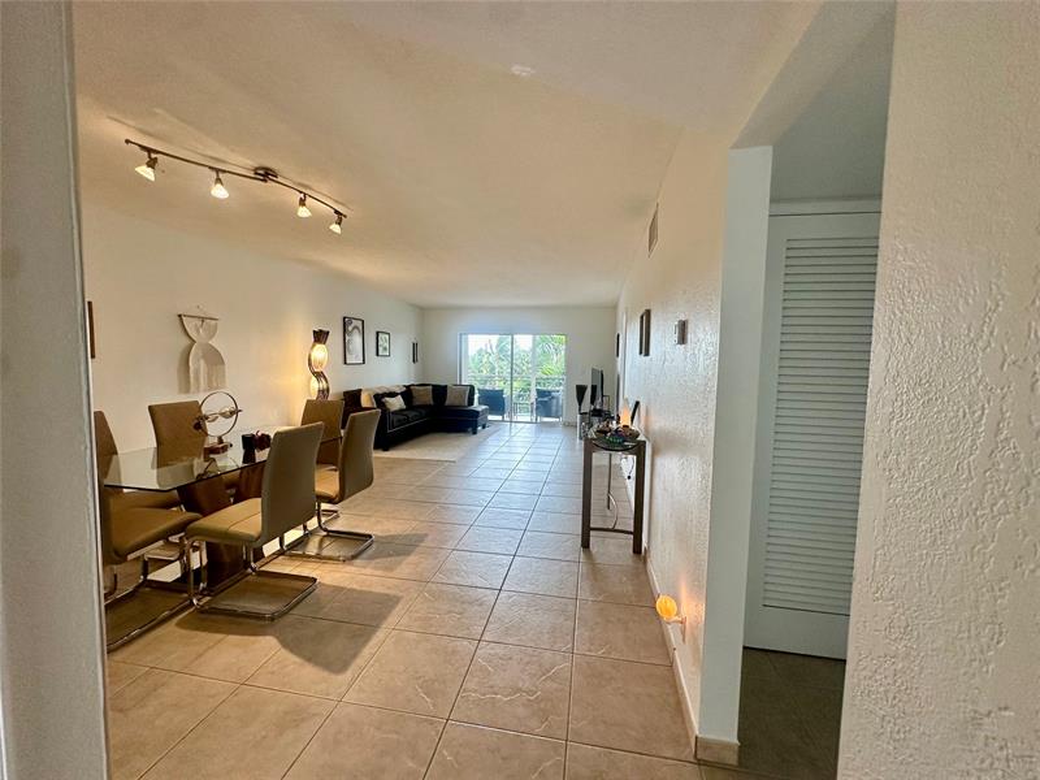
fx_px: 421
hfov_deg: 102.1
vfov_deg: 85.7
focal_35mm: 14
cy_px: 390
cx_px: 520
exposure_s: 1/120
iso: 125
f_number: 2.2
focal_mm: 2.22
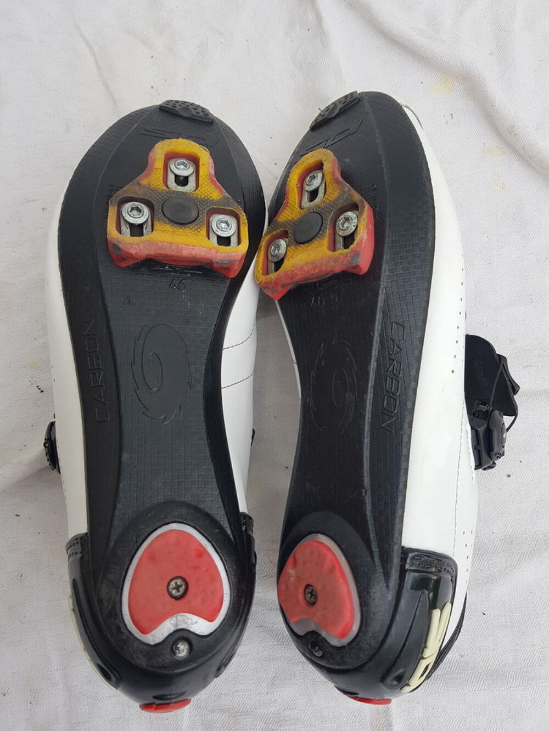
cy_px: 366
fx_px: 550
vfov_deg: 67.3
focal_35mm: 26
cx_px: 274
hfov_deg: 53.1
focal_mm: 4.2
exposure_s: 1/373
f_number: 1.7
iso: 40
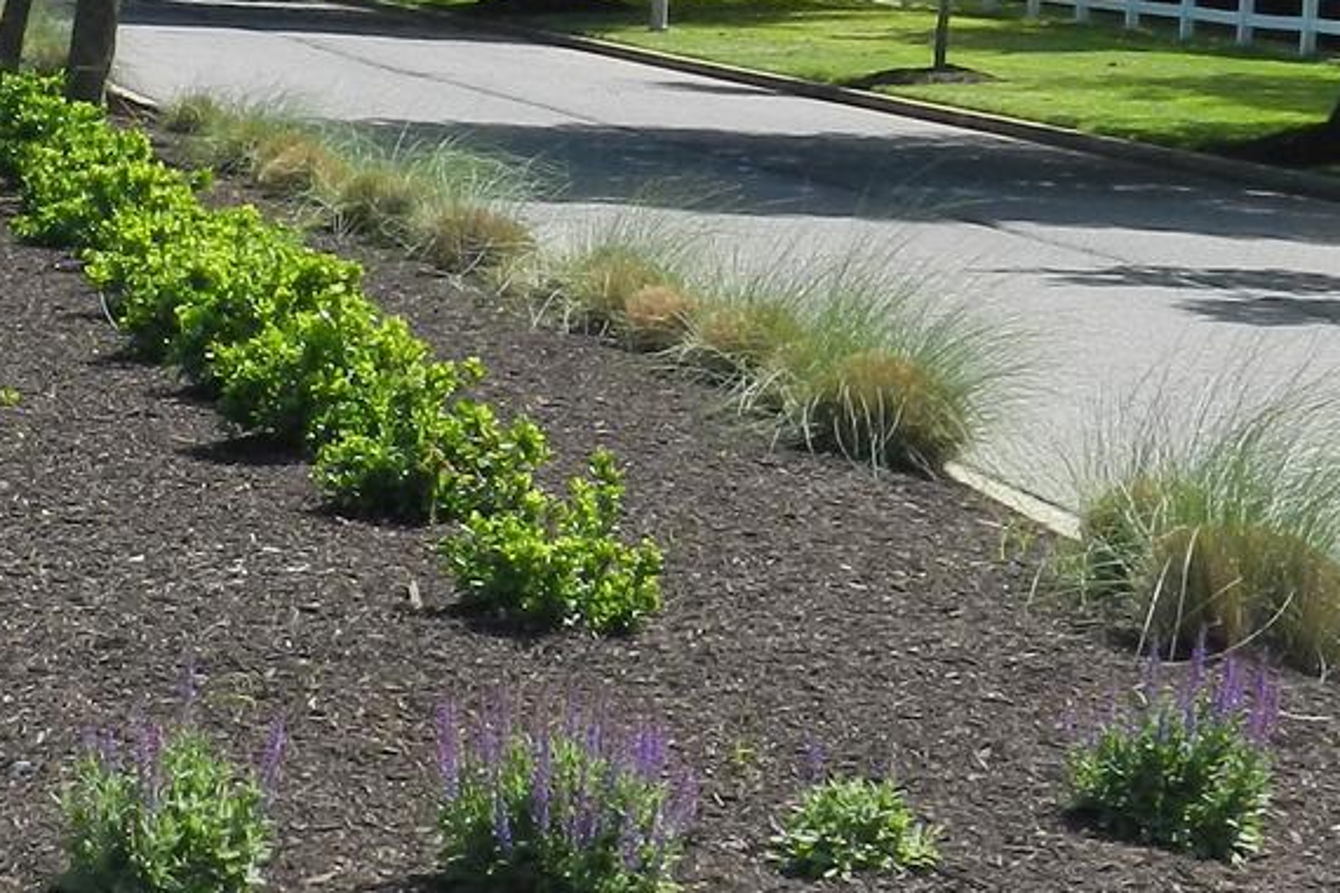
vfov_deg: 9.7
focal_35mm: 142
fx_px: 5285
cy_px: 498
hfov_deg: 14.3
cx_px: 136
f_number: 4
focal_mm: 6.7
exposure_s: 1/800
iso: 160
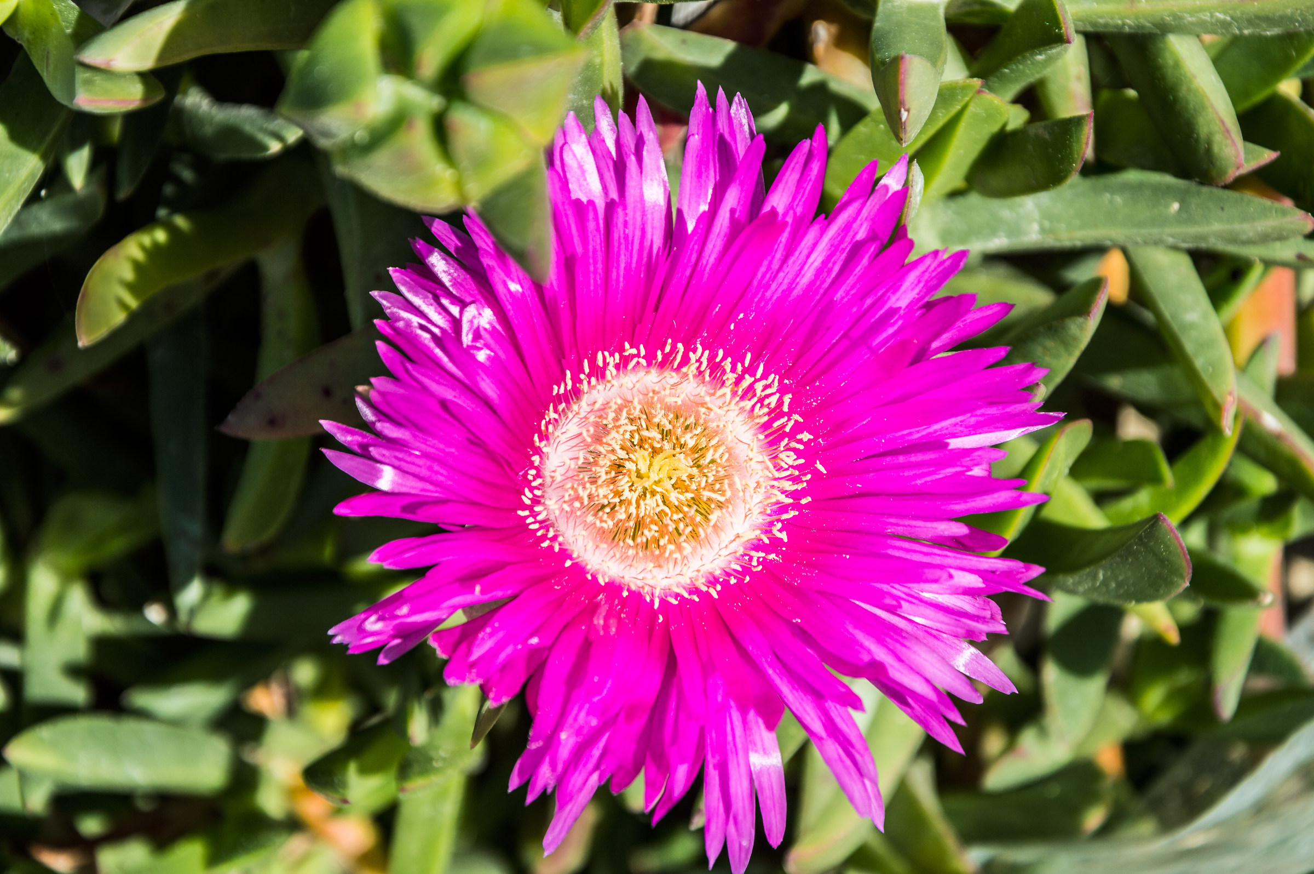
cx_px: 657
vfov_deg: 11.4
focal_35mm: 120
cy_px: 437
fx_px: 4375
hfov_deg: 17.1
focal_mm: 80
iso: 100
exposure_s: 1/640
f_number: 7.1
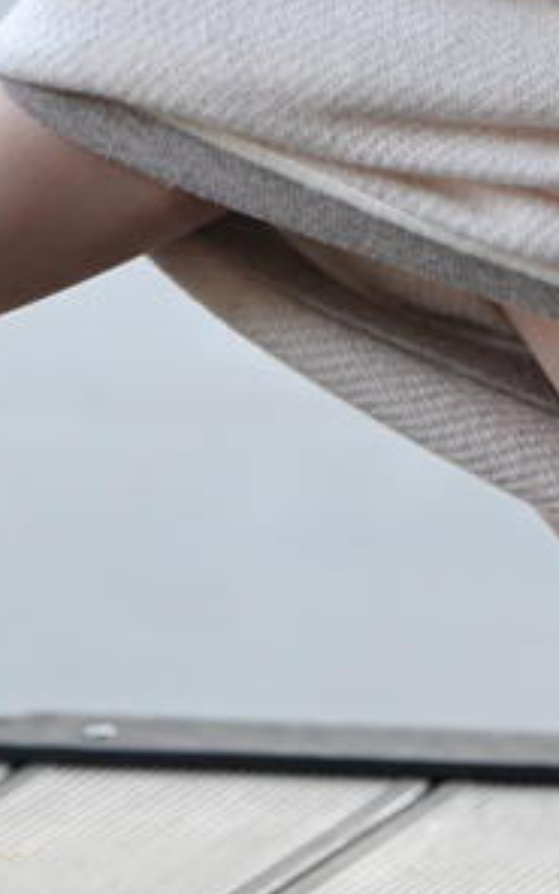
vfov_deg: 2.8
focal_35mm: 744
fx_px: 18135
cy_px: -483
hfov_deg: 1.8
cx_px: 789
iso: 800
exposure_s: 1/320
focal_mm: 160
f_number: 3.5
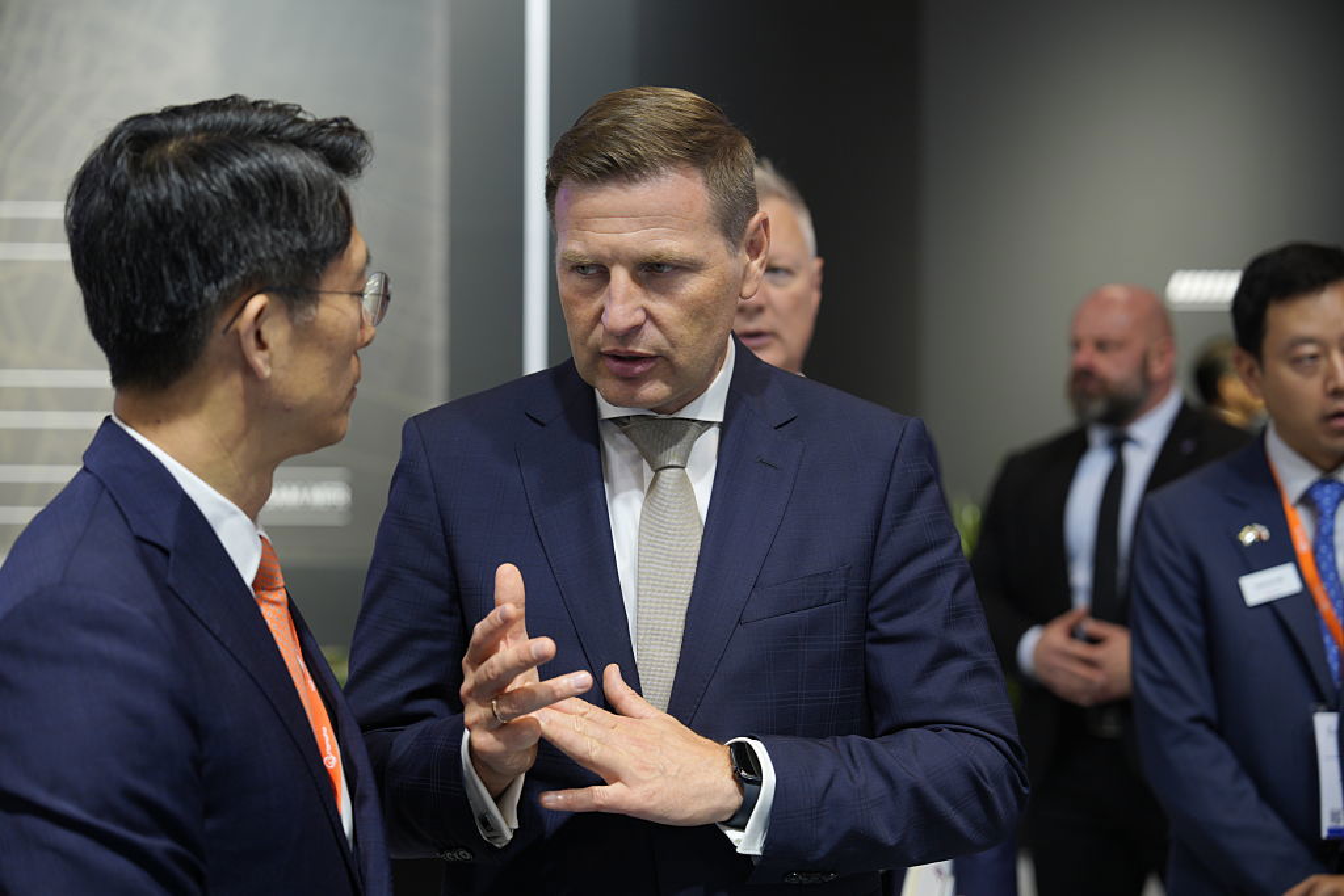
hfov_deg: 28.8
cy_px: 448
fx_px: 2614
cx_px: 672
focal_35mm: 70
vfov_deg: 19.5
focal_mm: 70
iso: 400
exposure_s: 1/125
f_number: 2.8
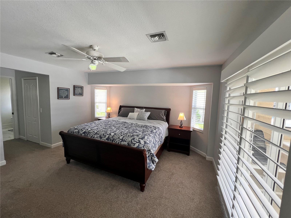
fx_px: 109
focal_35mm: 13
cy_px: 109
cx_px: 146
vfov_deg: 89.9
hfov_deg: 106.2
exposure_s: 1/100
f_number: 1.8
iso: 125
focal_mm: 1.57
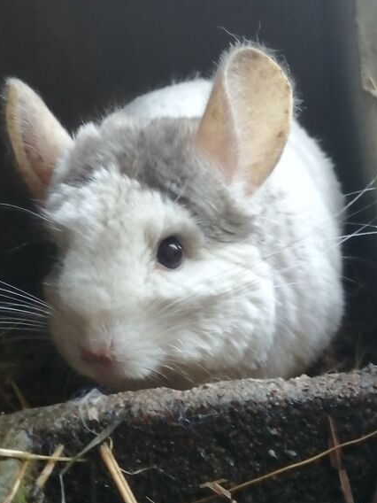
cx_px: 167
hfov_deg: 23.6
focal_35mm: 62
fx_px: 900
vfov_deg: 31.2
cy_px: 247
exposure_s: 1/33.3
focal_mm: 3.62
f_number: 1.8
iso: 200
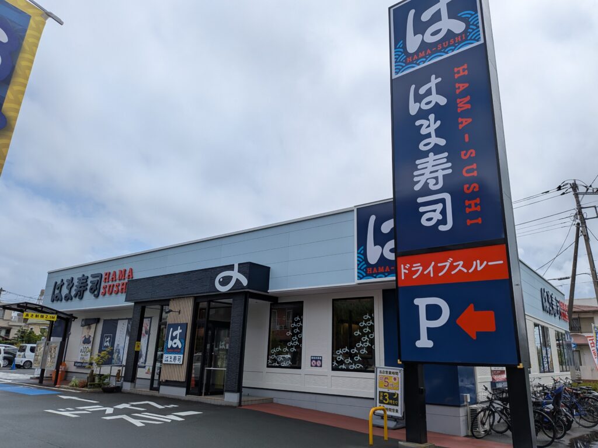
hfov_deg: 71.6
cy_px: 224
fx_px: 415
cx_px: 299
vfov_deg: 56.8
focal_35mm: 24
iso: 29
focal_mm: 4.53
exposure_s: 1/3509
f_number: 1.7
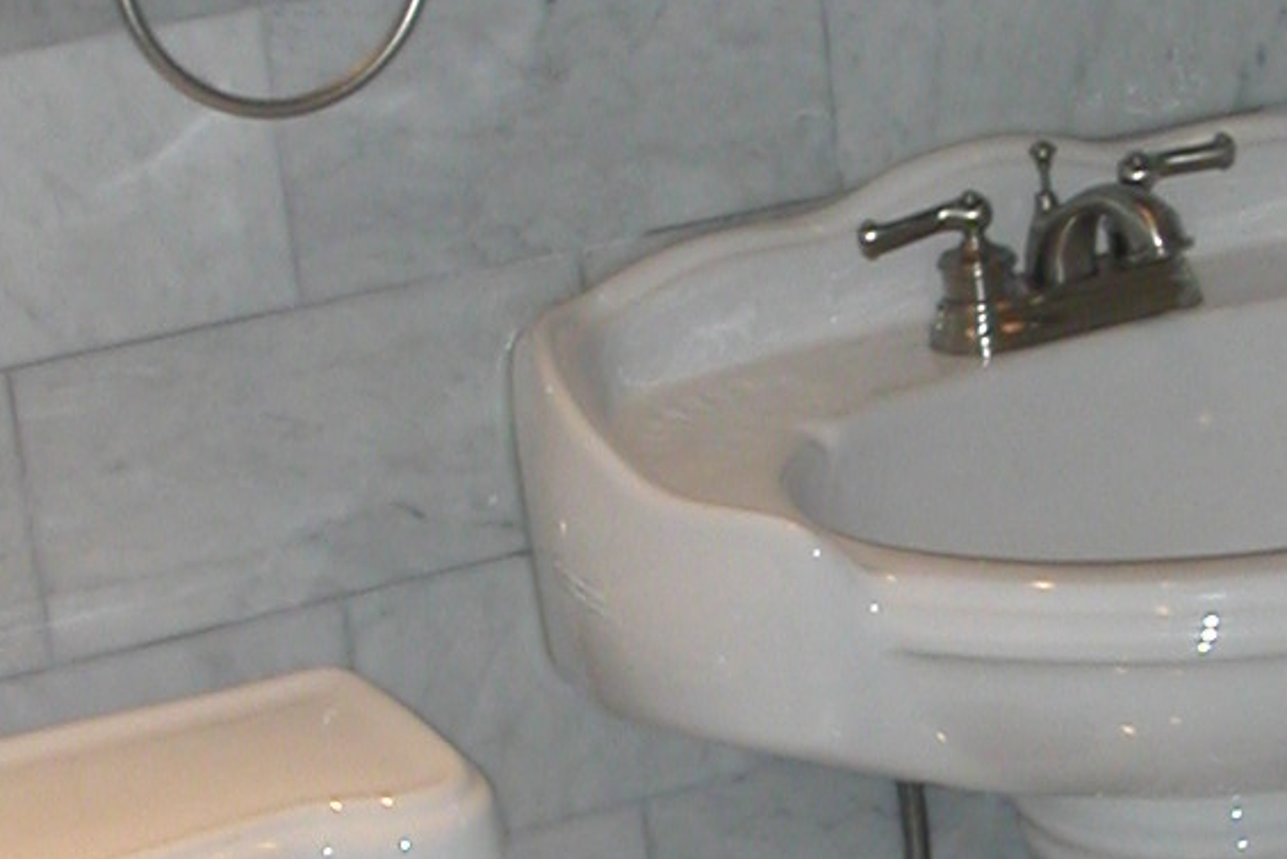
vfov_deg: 12.6
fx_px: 3898
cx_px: 1041
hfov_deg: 18.6
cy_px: 506
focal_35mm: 109
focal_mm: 5.6
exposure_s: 1/30
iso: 100
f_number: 4.5
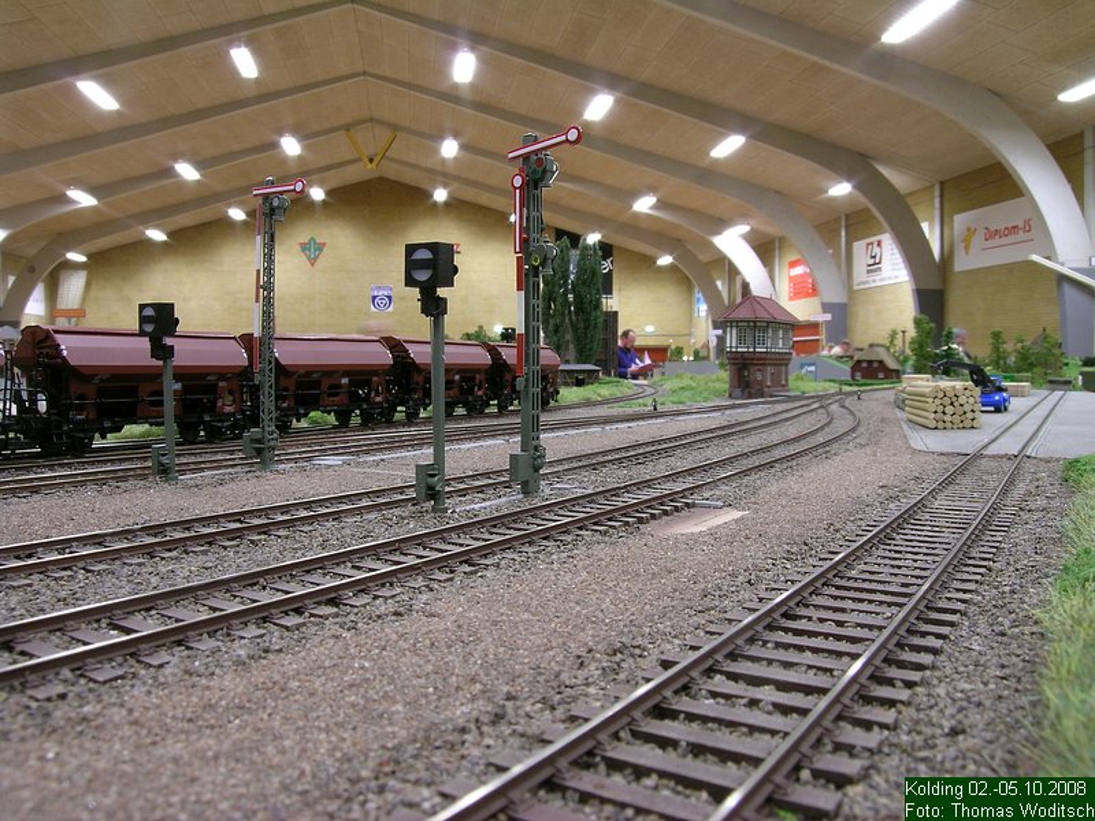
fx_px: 886
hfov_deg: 63.4
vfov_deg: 49.7
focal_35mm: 28
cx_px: 548
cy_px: 410
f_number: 7.9
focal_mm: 5.8
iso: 50
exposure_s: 2.09
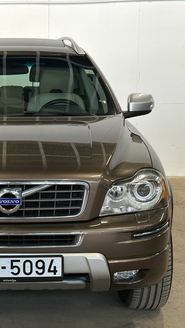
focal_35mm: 71
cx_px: 10
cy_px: 165
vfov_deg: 29.7
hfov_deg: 16.7
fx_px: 618
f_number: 1.8
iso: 125
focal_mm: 6.86
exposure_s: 1/50
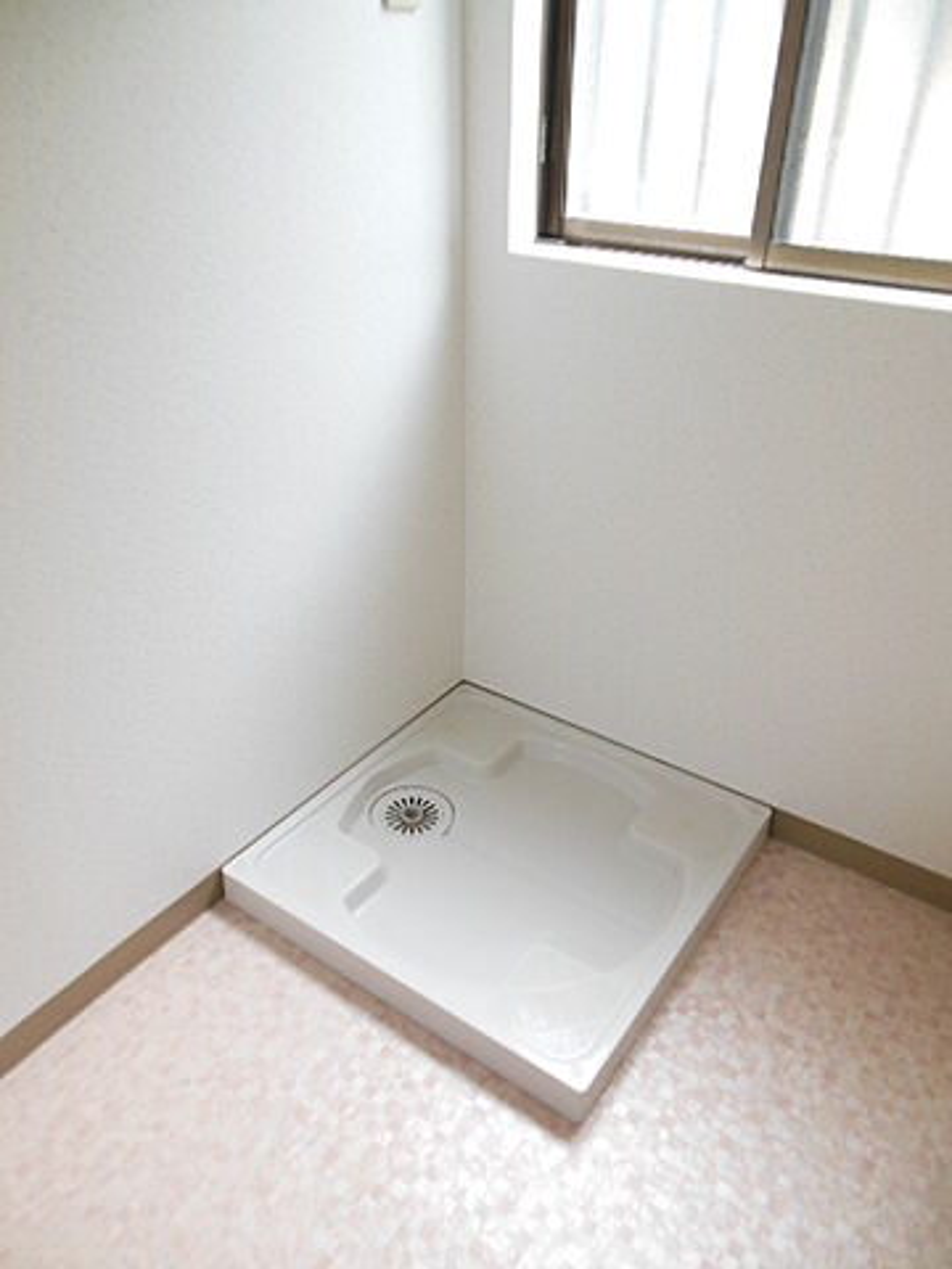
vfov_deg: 69.4
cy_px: 634
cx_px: 476
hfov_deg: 54.9
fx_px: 917
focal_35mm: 25
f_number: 3.2
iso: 400
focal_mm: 4.5
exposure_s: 1/50
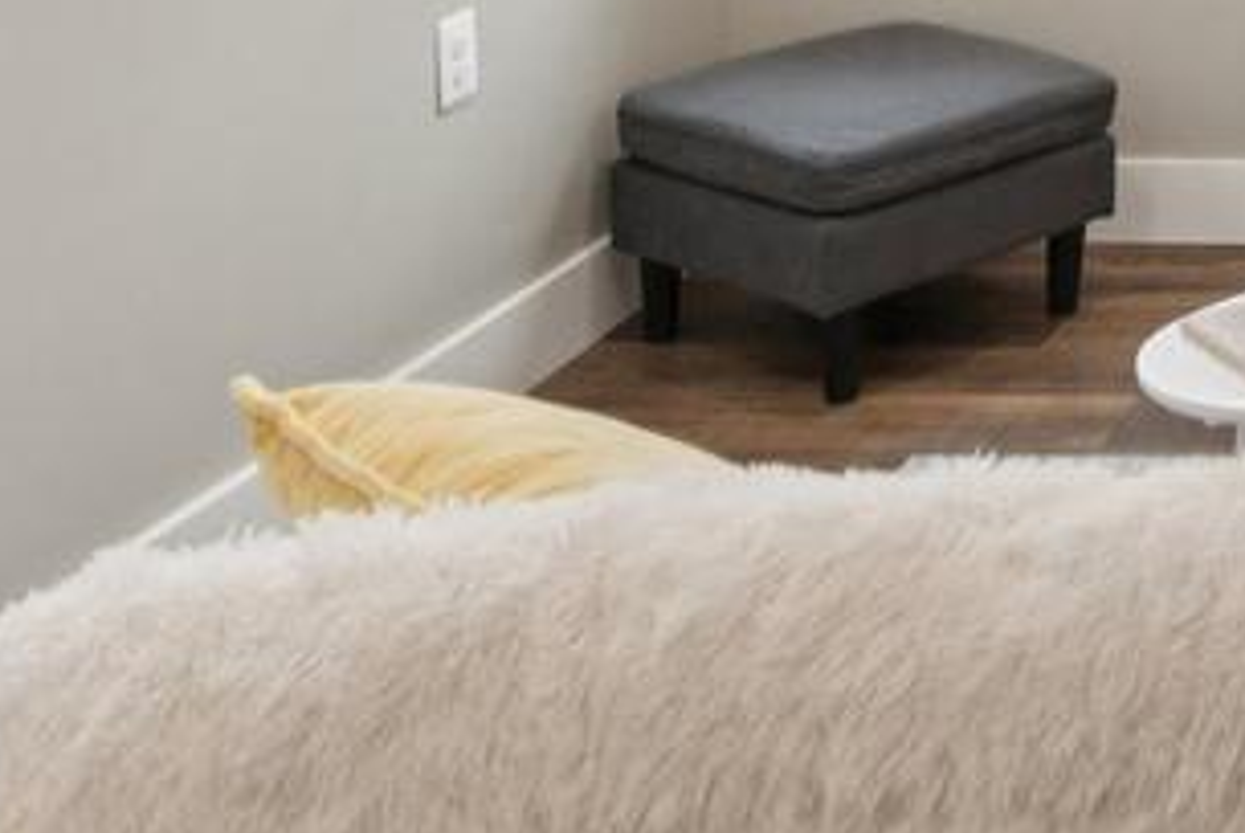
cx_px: 1792
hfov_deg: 24.6
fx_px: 2285
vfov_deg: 17.8
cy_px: -527
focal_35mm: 66
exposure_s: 1/15
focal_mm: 14
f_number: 8
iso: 140
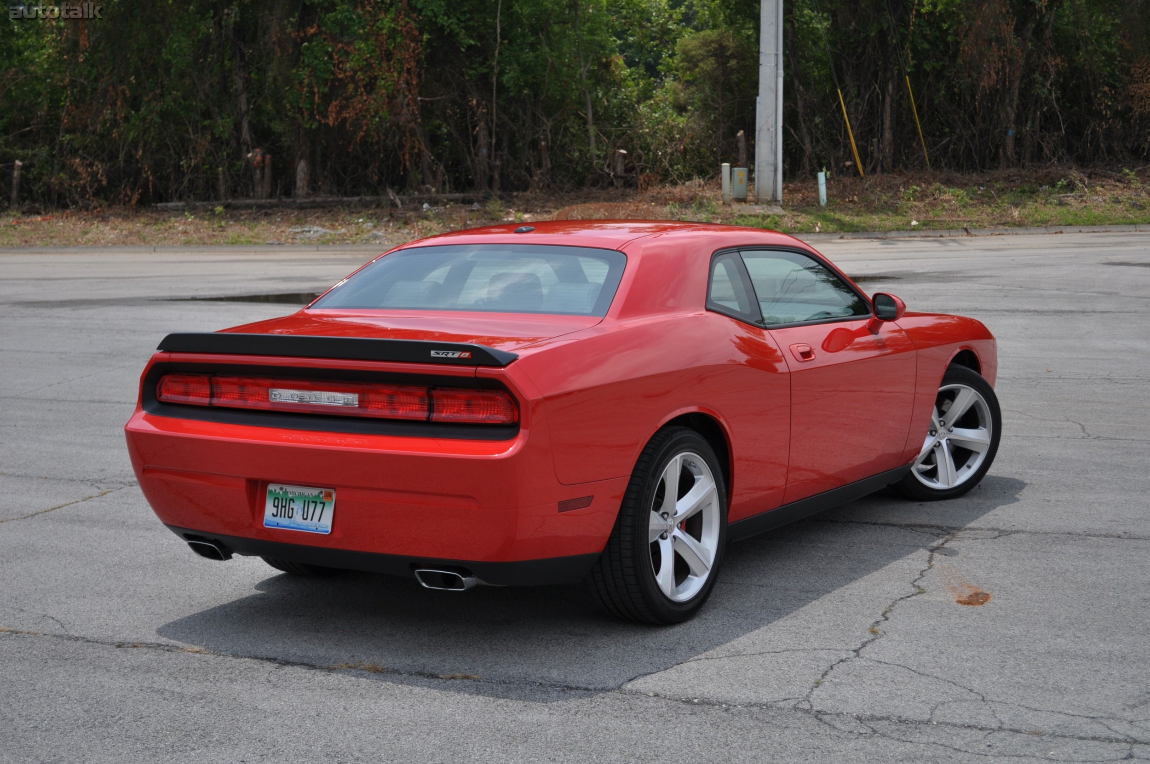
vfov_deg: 25.7
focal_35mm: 52
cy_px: 382
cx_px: 575
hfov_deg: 37.9
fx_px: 1675
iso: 200
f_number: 5
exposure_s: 1/1250
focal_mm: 35
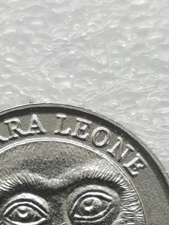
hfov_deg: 8.4
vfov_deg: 11.1
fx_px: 1146
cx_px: 55
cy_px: 240
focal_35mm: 176
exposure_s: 1/100
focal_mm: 5.56
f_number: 1.6
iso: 64
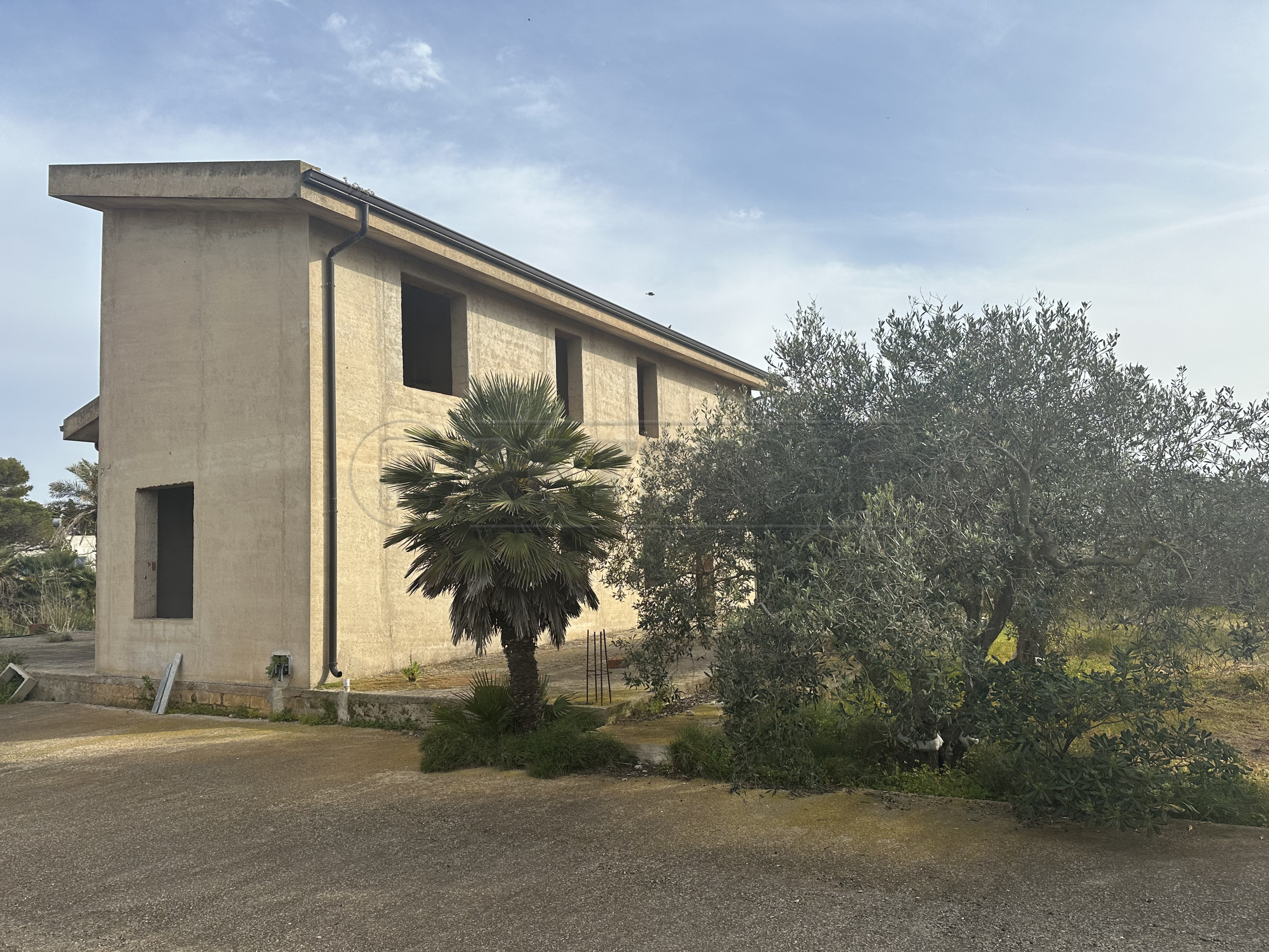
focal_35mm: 24
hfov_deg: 71.6
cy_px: 476
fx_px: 880
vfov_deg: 56.8
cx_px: 634
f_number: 1.78
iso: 80
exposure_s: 1/3861
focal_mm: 6.86
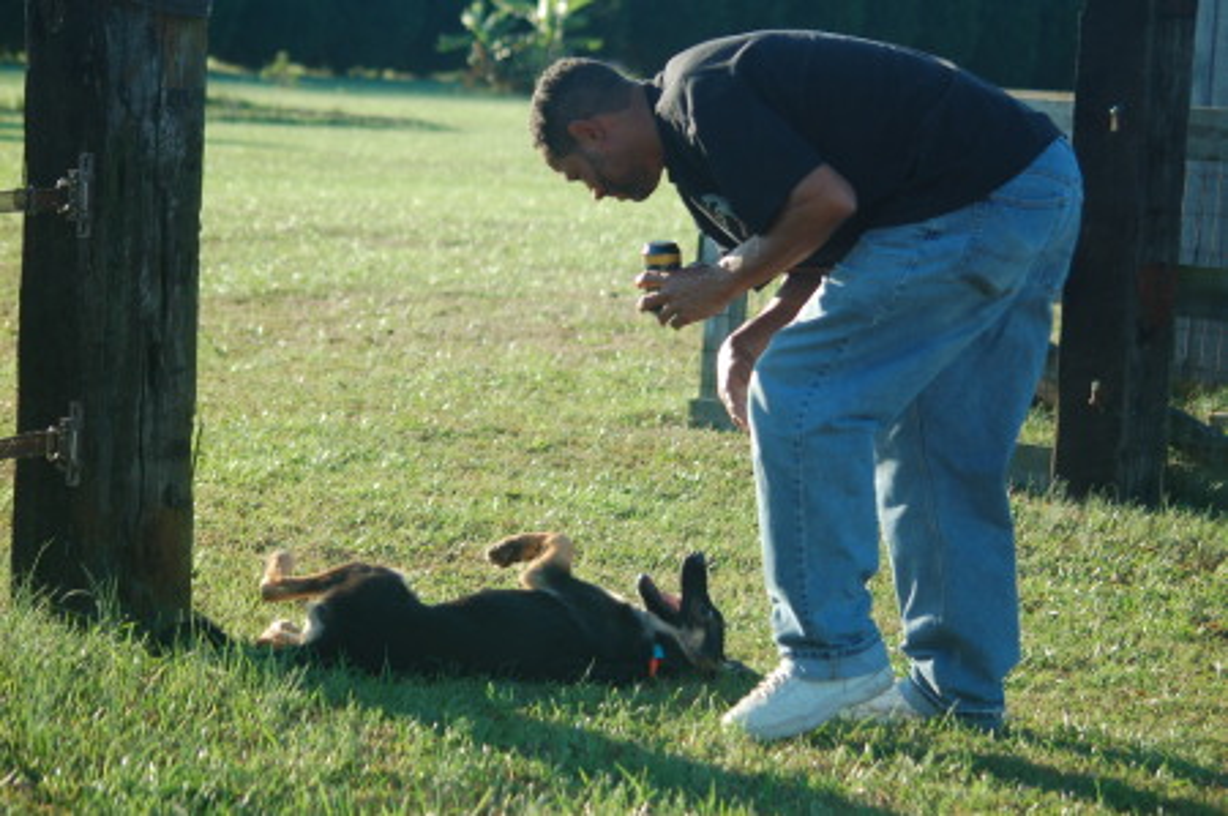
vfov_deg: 12.2
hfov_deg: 18.2
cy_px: 408
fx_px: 3833
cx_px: 614
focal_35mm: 112
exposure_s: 1/250
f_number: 4.2
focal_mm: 75
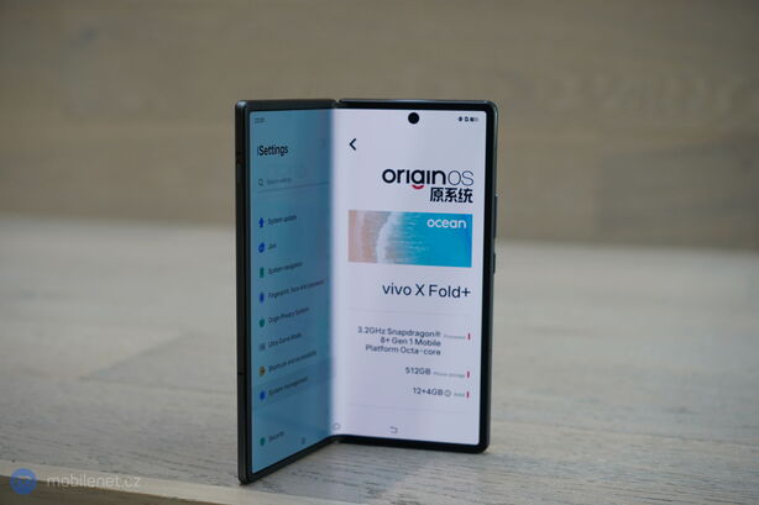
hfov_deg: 36.9
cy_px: 252
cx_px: 380
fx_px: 1138
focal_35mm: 54
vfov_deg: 25.0
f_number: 5.6
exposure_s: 1/160
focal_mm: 54
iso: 1600
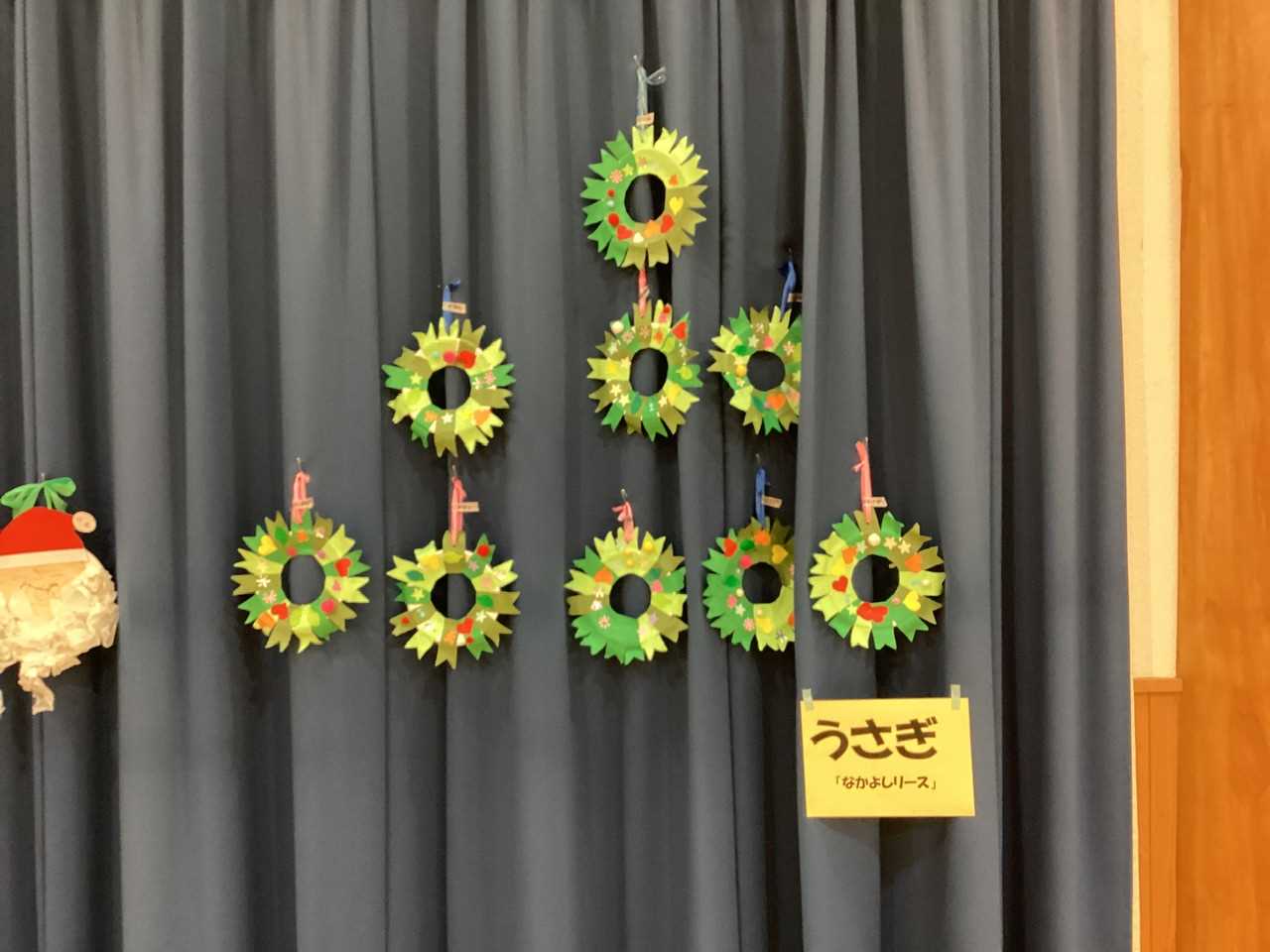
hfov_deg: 58.4
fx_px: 1137
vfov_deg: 45.4
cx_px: 635
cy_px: 476
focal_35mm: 31
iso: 400
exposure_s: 1/33
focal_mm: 3.3
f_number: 2.4
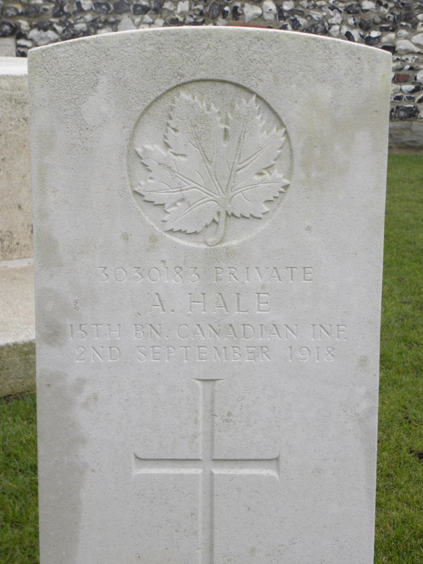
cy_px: 282
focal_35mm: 75
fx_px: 1222
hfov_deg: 19.6
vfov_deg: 26.0
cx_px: 212
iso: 64
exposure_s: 1/96.1
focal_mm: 13.4
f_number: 4
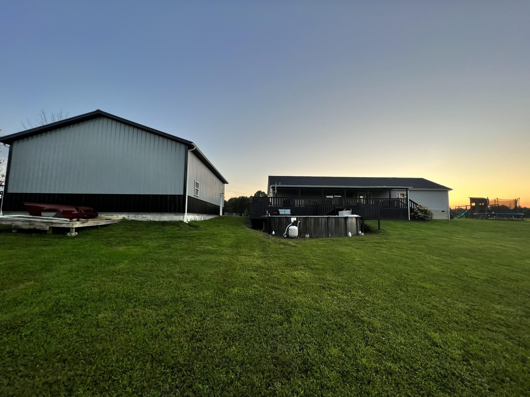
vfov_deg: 89.9
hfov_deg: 106.2
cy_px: 198
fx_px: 199
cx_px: 265
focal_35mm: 13
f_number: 1.8
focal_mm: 1.57
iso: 32
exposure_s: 1/156
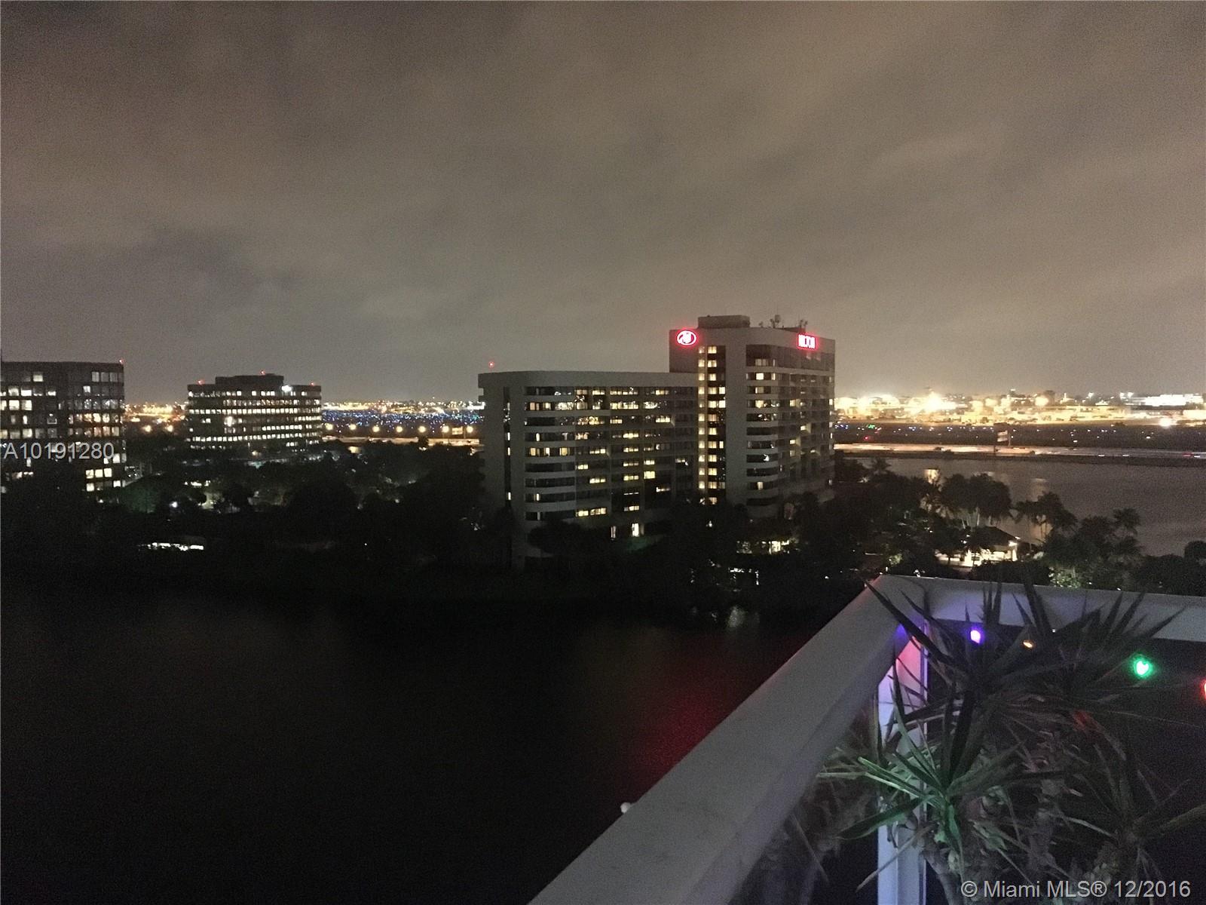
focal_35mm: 29
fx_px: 1010
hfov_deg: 61.7
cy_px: 452
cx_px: 603
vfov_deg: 48.2
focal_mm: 4.15
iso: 2000
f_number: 2.2
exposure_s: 1/15
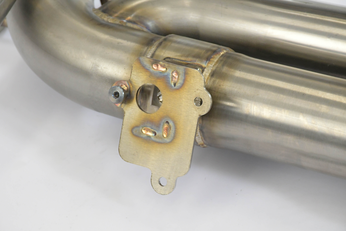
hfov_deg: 12.2
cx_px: 173
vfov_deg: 8.2
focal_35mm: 168
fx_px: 1615
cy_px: 116
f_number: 10
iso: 4000
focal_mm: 112
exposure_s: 1/160
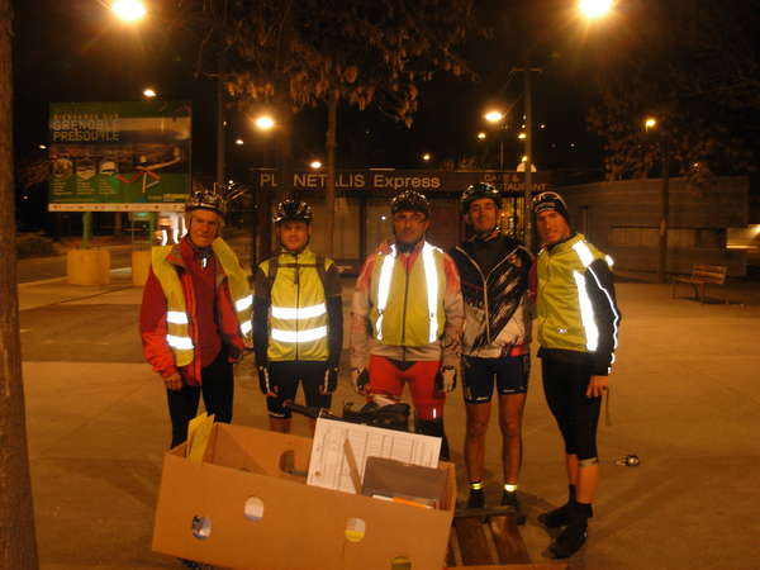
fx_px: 834
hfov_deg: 49.0
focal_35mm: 38
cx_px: 380
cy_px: 285
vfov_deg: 37.7
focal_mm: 6.3
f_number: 2.9
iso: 200
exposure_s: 1/4.1
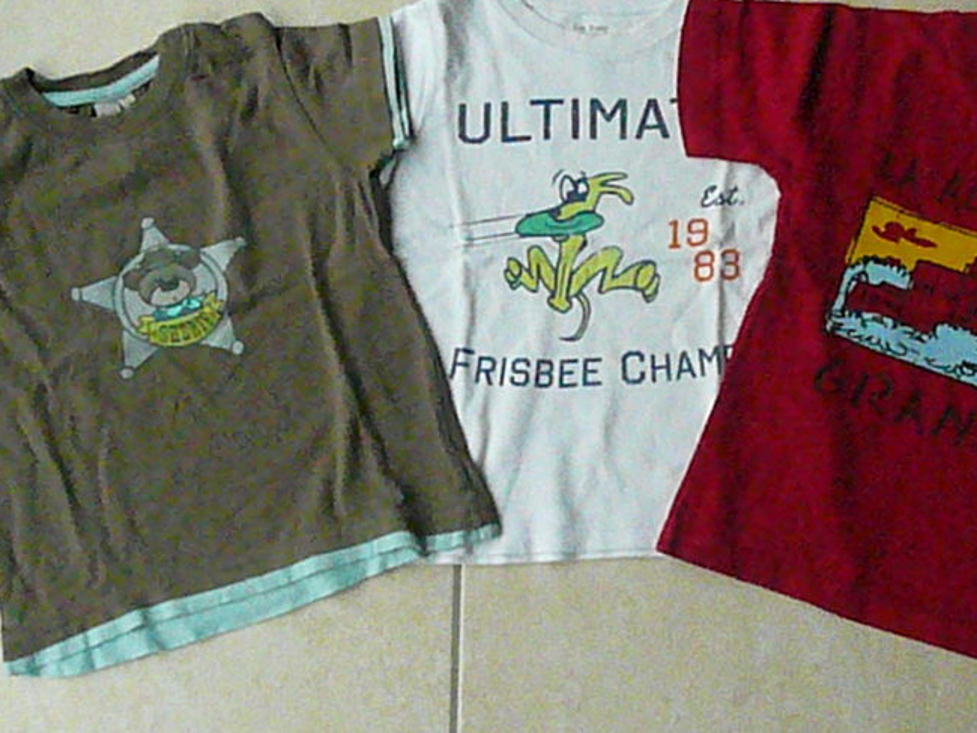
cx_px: 600
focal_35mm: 60
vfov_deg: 24.4
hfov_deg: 32.0
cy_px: 348
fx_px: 1694
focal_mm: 6.4
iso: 3200
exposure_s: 1/640
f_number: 9
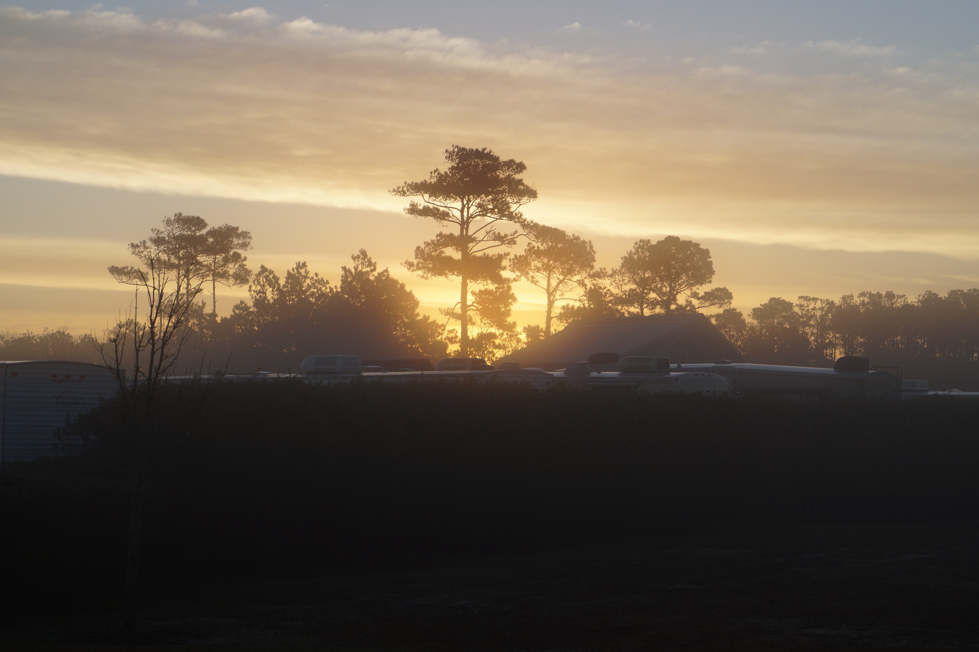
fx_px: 2242
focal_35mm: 82
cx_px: 490
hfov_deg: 24.6
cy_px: 326
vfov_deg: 16.5
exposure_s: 1/160
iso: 100
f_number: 9
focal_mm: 55
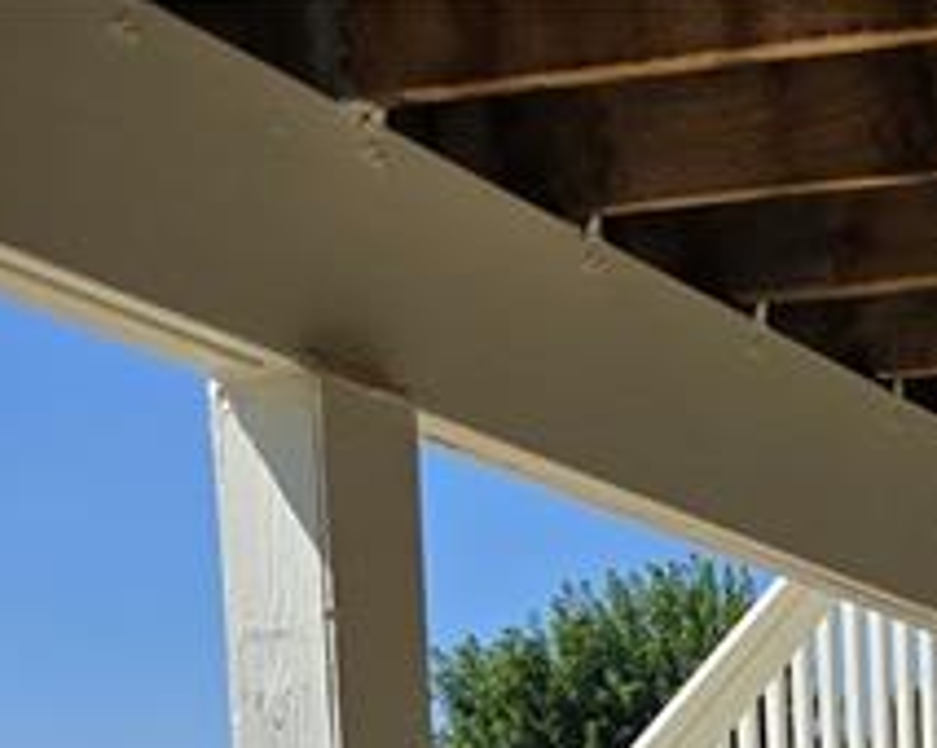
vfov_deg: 12.0
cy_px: 1679
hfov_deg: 16.7
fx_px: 2992
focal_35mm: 108
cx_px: 1249
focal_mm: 6.3
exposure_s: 1/968
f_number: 1.7
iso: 12
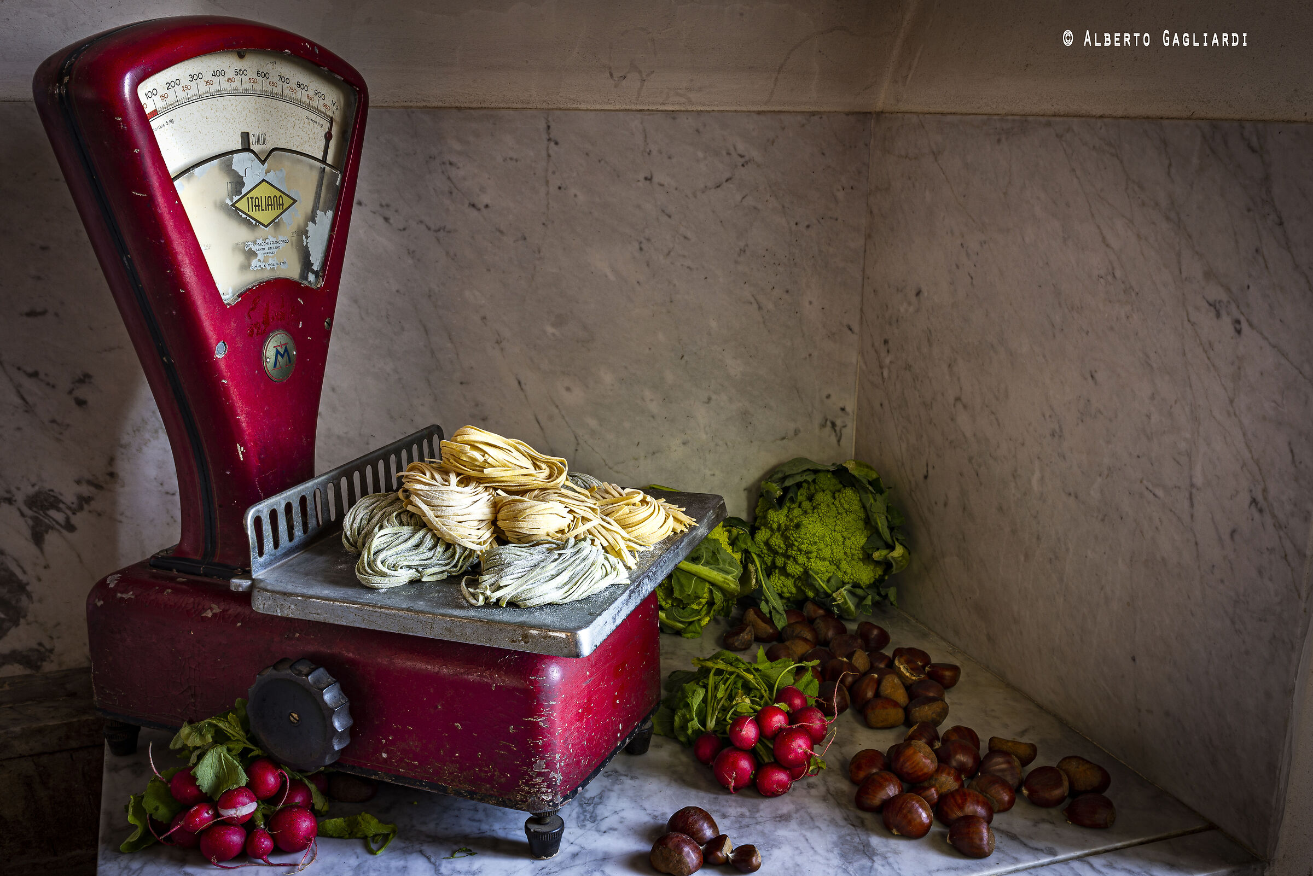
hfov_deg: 54.4
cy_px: 438
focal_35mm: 35
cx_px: 656
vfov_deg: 37.9
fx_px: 1277
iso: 100
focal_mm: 35
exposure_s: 15
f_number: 22
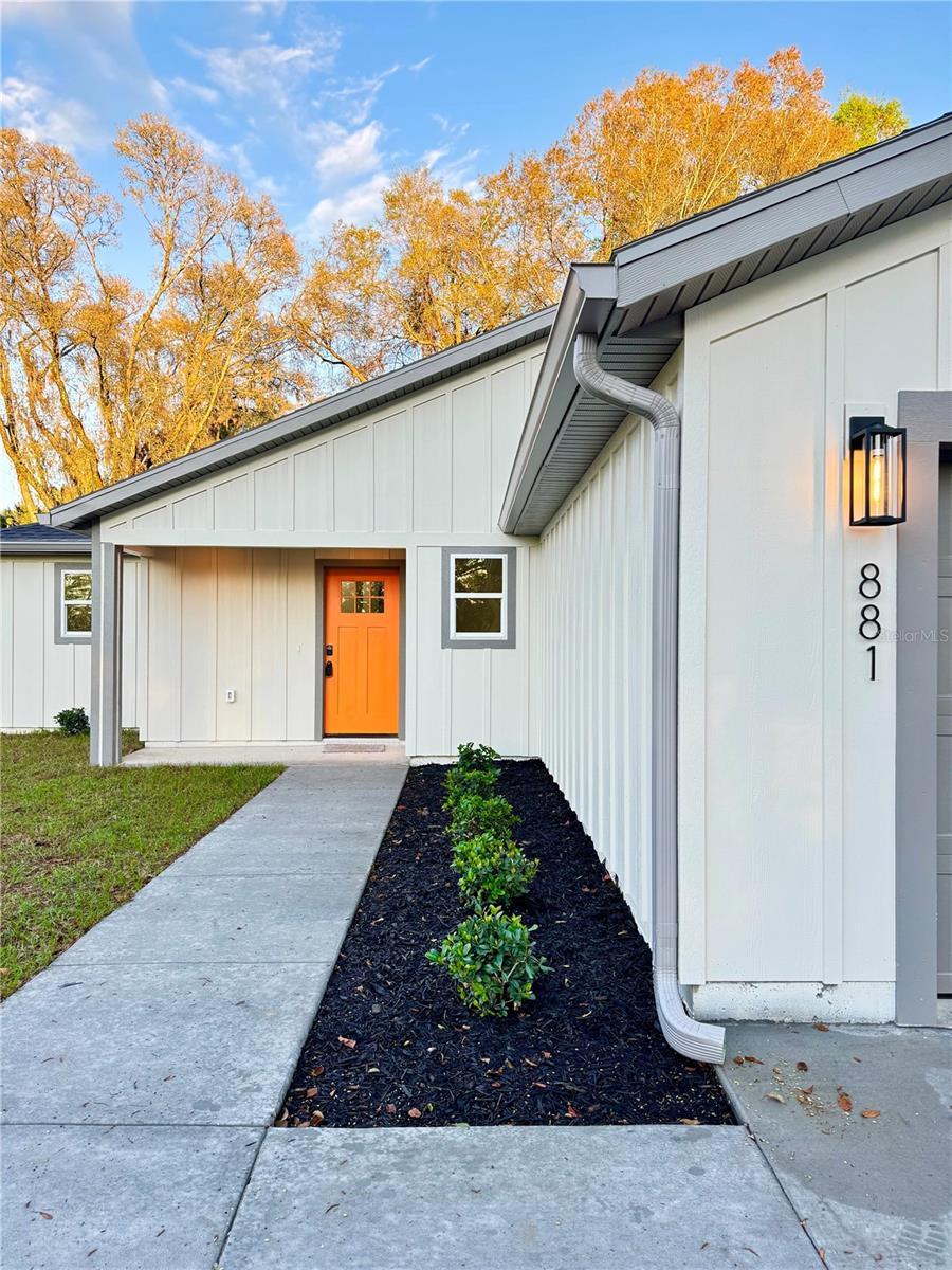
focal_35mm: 24
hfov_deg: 56.8
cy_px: 635
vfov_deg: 71.6
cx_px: 476
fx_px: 880
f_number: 1.78
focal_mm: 6.76
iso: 100
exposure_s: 1/160
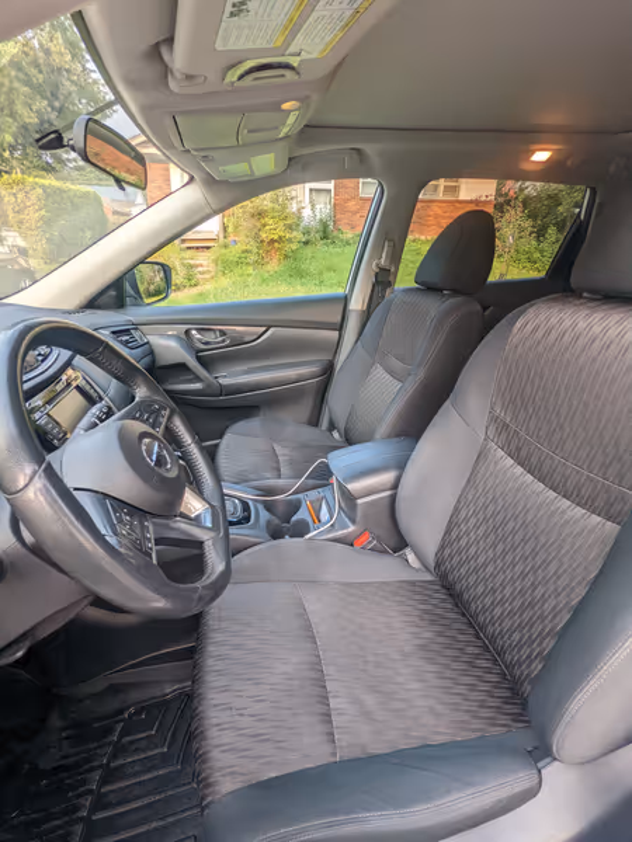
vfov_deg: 94.5
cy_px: 421
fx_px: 389
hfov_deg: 78.1
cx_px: 316
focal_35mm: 16
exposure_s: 1/81.5
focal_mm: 2.35
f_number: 2.2
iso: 43
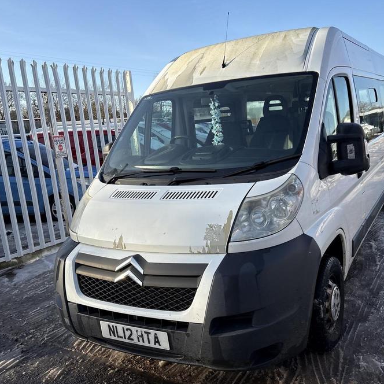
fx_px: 389
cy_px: 191
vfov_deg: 52.5
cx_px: 252
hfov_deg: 51.7
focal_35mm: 31
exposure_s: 1/1517
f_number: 1.6
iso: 50
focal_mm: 5.96
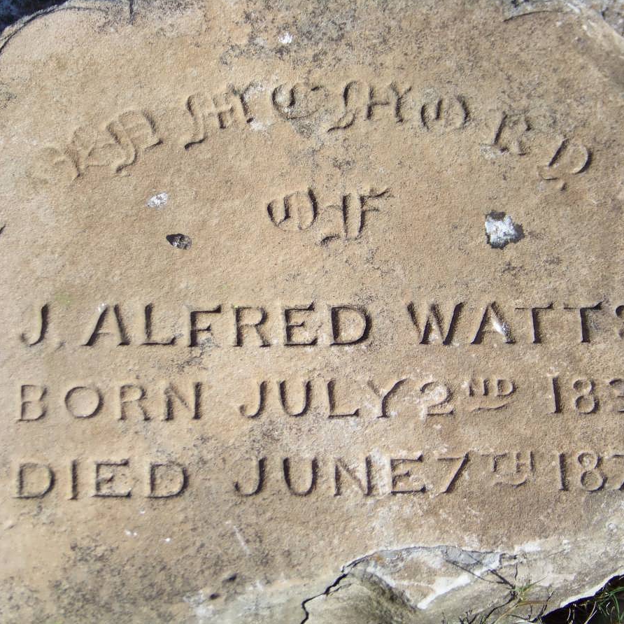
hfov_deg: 13.8
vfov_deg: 13.8
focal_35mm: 126
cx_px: 351
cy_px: 313
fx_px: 2570
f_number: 3.2
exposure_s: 1/1000
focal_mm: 17.6
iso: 64
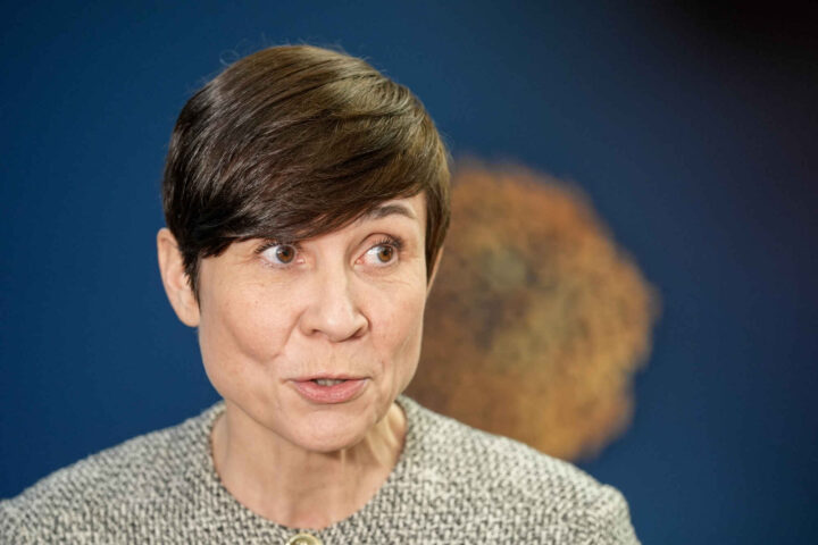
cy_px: 272
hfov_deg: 11.5
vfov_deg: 7.7
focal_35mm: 178
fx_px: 4044
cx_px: 409
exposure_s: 1/125
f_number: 3.5
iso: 2000
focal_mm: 178
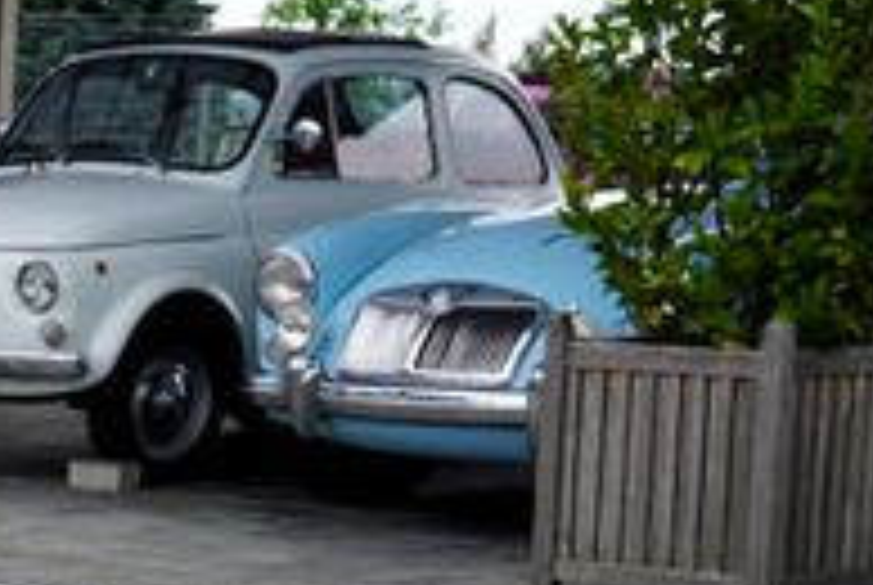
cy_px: 857
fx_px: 3837
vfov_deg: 8.5
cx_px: -963
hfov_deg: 11.5
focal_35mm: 158
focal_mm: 30
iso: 100
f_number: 7.1
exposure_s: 1/100
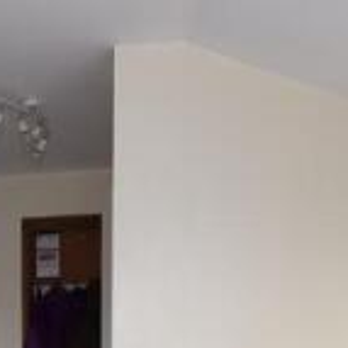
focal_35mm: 70
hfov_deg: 23.4
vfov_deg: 20.8
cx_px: -15
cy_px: 529
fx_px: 796
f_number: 6.3
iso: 400
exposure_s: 1/160
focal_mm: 12
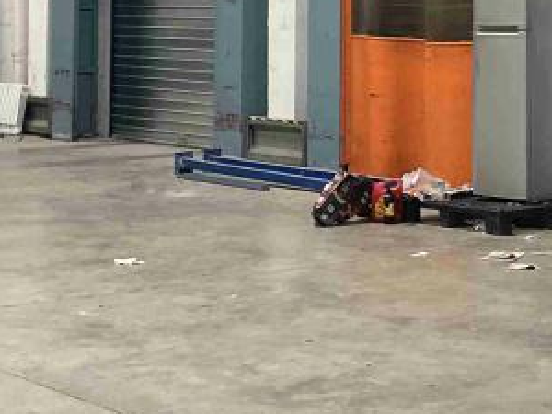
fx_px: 1770
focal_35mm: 111
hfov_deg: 17.5
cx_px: 467
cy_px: -107
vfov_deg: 12.9
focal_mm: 4.2
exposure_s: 1/121
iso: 125
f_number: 1.6
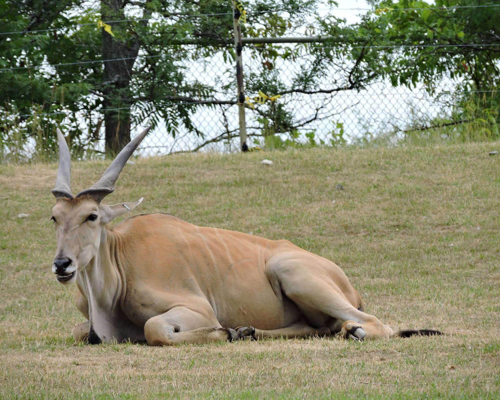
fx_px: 7725
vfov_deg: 3.0
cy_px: 200
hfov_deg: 3.7
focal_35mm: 522
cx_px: 241
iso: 100
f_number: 4.9
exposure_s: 1/400
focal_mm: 89.2
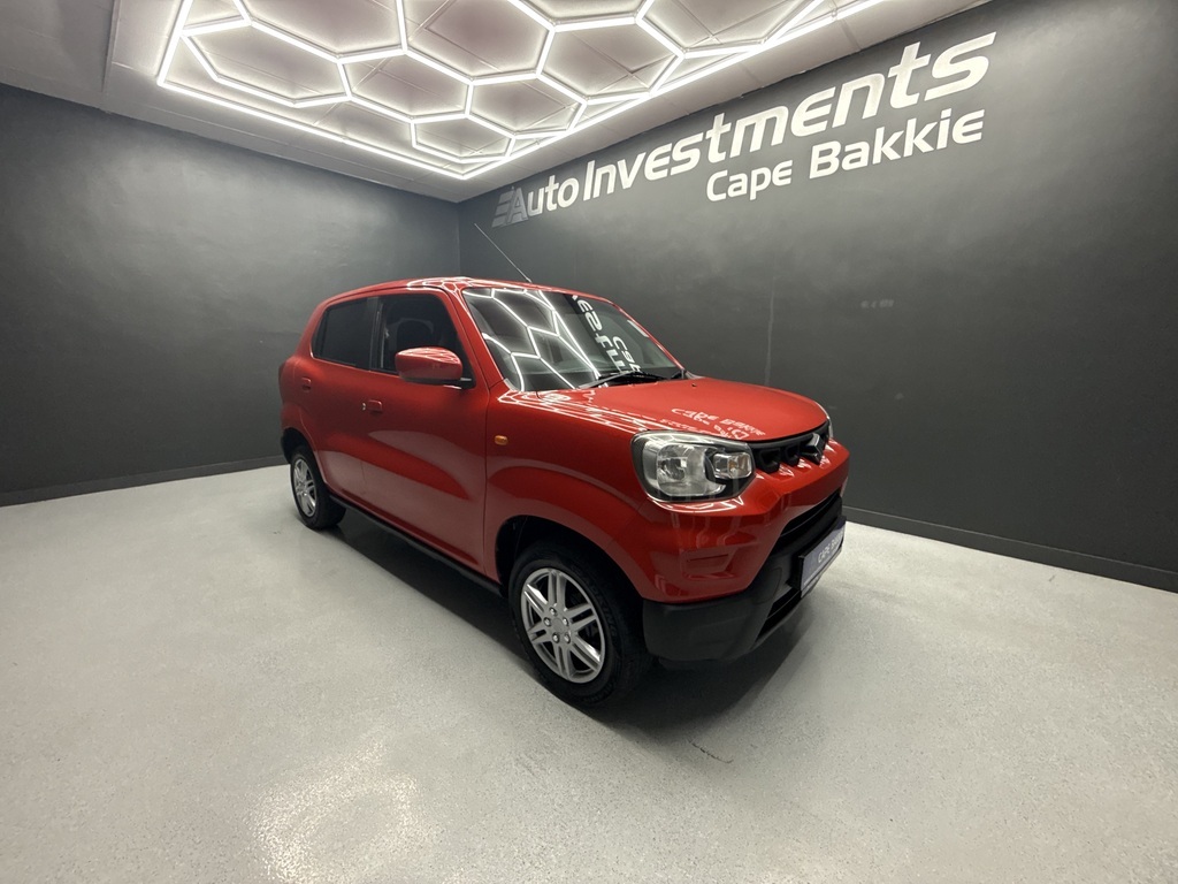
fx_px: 476
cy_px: 442
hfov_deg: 102.1
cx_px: 589
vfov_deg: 85.7
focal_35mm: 14
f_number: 2.2
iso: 200
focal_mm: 2.22
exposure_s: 1/100
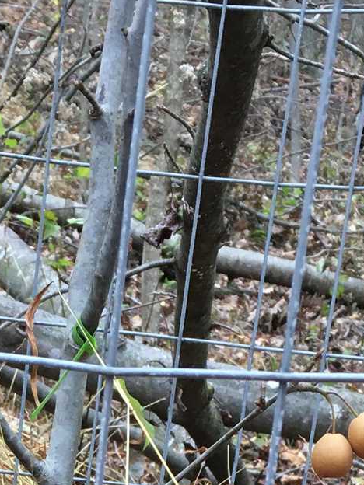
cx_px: 71
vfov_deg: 16.6
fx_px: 1500
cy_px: 742
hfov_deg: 13.8
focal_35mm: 107
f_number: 2.2
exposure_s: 1/30
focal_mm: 4.15
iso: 25
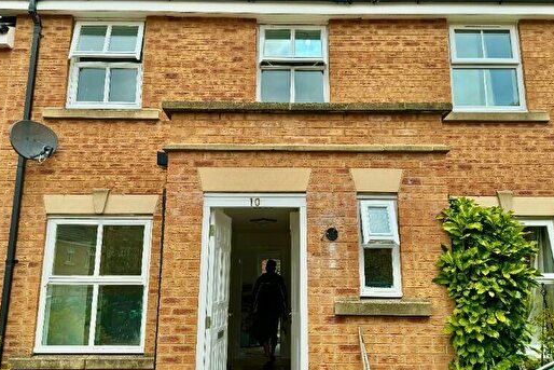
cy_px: 161
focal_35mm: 34
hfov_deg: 55.8
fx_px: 523
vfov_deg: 38.8
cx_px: 292
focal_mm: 6.86
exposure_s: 1/2959
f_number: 1.78
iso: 80
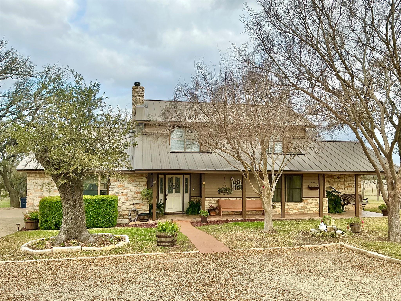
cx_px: 200
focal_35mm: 28
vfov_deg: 49.7
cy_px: 150
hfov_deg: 63.4
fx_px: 324
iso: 25
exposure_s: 1/978
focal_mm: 3
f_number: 1.8
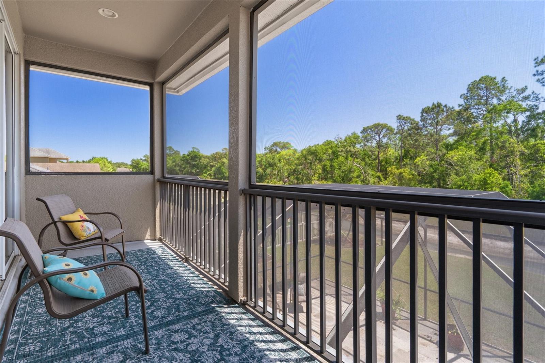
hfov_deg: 93.3
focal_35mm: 17
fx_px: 257
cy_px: 182
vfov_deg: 70.4
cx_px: 272
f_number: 8
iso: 320
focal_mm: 17
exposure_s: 1/6
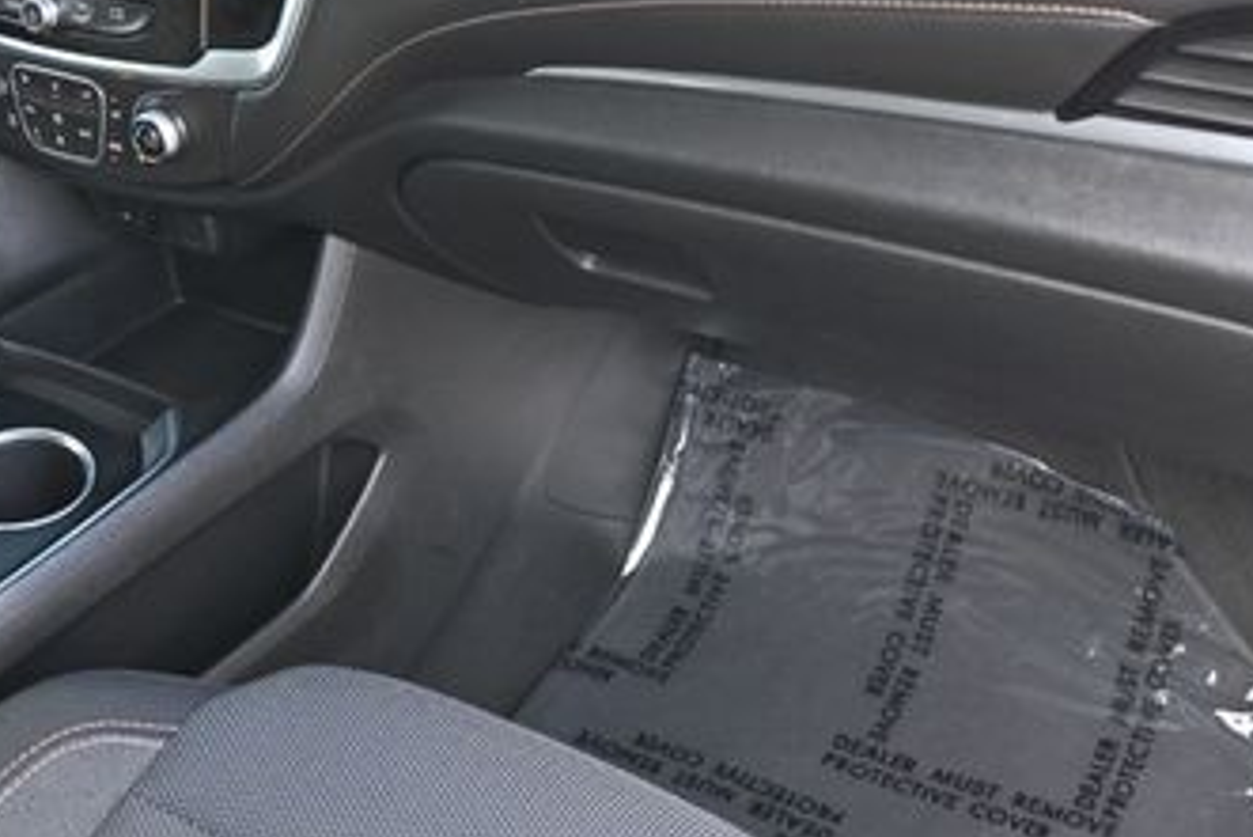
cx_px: 397
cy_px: 201
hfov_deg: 34.9
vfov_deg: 23.7
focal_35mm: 56
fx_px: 1967
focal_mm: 19.5
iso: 450
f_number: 3.8
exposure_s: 1/125
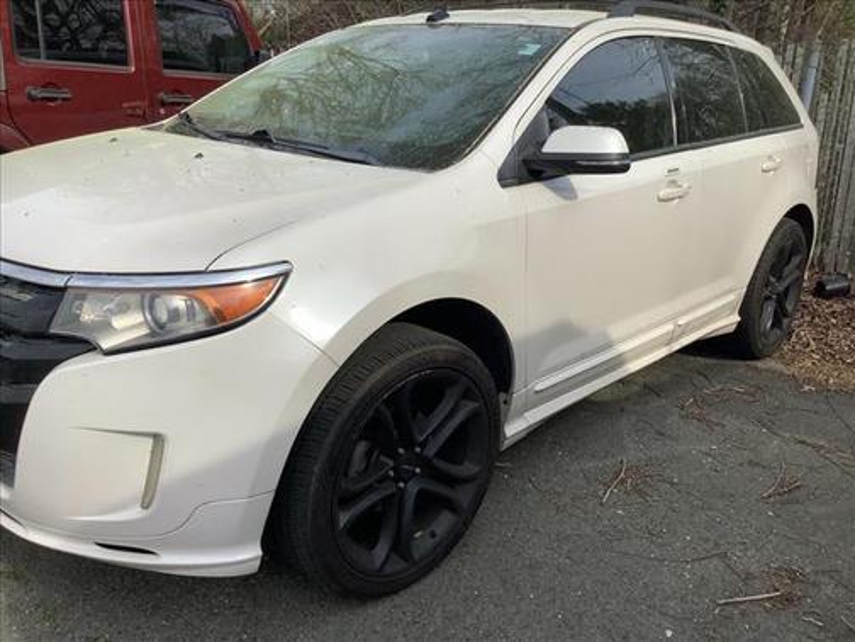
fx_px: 766
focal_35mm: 31
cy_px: 321
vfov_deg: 45.4
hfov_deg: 58.4
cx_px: 428
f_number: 2.4
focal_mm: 3.3
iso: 25
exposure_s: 1/1131
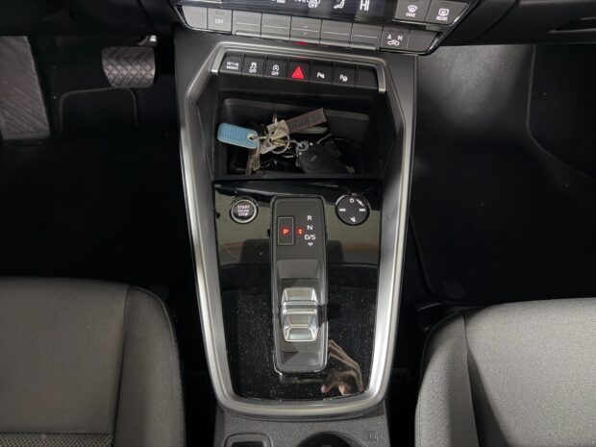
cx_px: 298
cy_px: 224
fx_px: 413
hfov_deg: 71.6
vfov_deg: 56.8
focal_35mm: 24
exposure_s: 1/11
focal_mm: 6.76
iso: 1250
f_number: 1.78
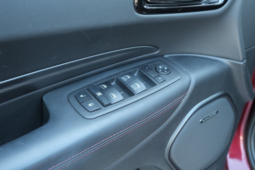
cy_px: 85
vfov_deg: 35.1
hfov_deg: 50.7
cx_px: 128
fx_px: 269
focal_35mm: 38
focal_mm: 25.4
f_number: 5
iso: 1600
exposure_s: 1/80
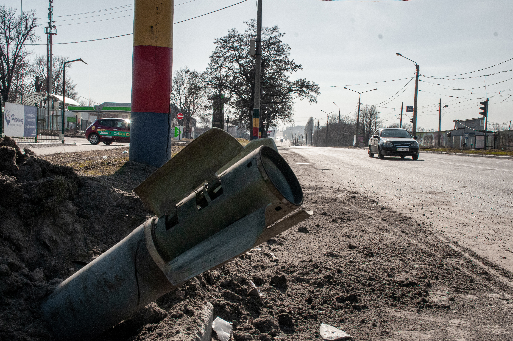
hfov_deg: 43.7
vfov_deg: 29.8
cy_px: 170
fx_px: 640
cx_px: 256
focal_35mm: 45
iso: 800
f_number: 13
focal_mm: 30
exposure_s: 1/800
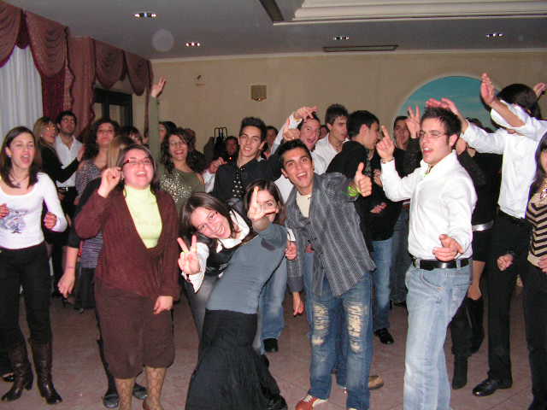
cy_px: 205
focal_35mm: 36
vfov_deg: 39.7
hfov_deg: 51.4
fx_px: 569
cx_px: 274
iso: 200
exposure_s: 1/40
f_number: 3.2
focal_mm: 6
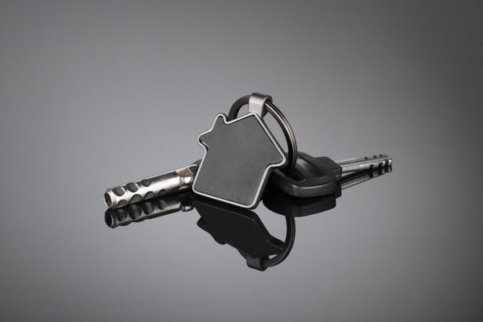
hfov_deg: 16.1
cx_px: 242
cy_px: 161
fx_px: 1704
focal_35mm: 127
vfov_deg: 10.8
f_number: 11
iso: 100
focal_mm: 85
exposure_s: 1/125
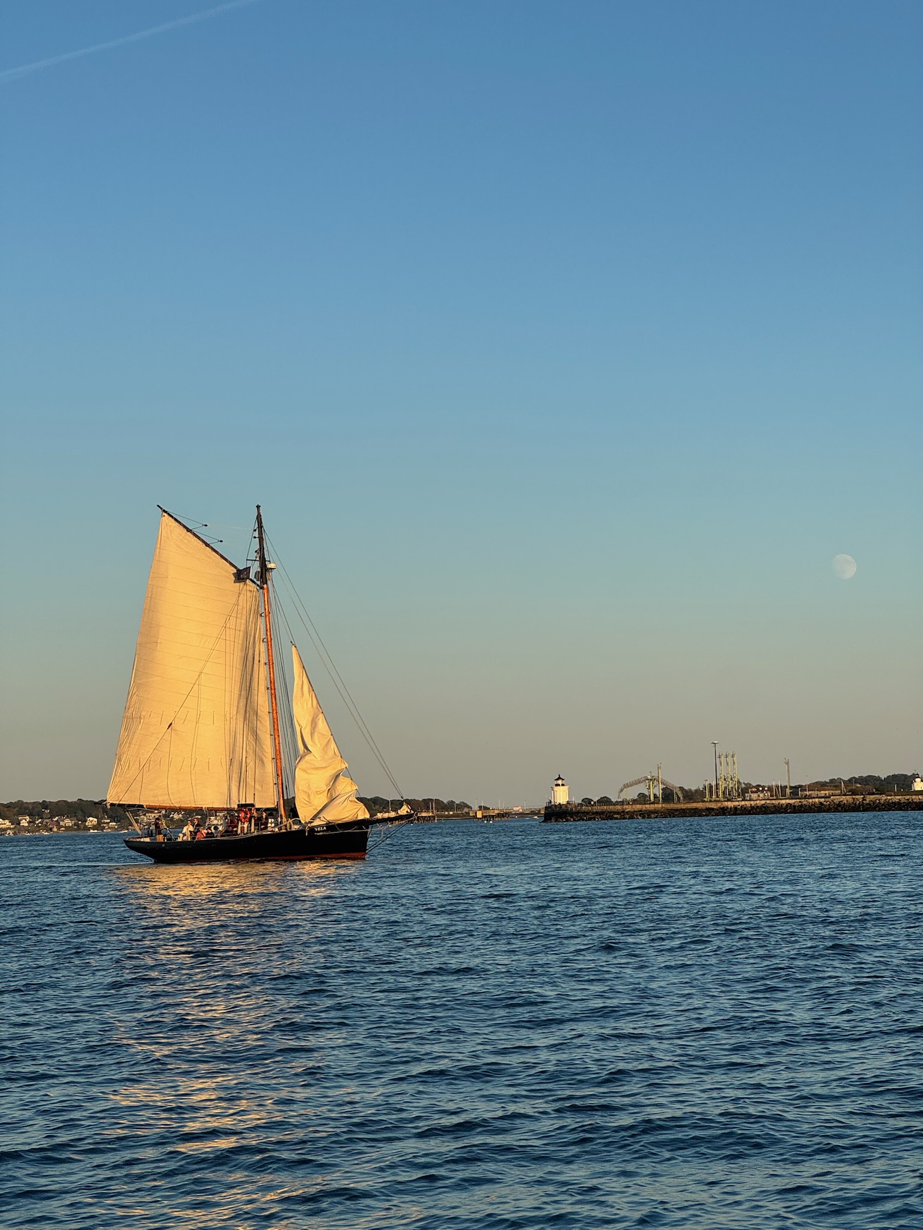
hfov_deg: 19.1
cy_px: 615
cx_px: 462
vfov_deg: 25.3
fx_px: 2738
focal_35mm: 77
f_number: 2.8
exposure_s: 1/681
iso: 25
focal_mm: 9
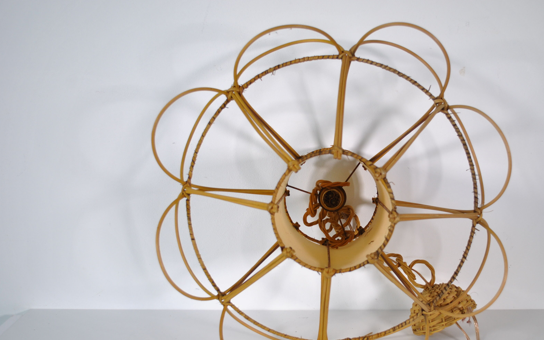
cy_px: 203
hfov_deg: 44.1
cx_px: 329
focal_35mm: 45
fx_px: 667
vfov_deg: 28.5
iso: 200
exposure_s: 1/125
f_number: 4
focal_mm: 24
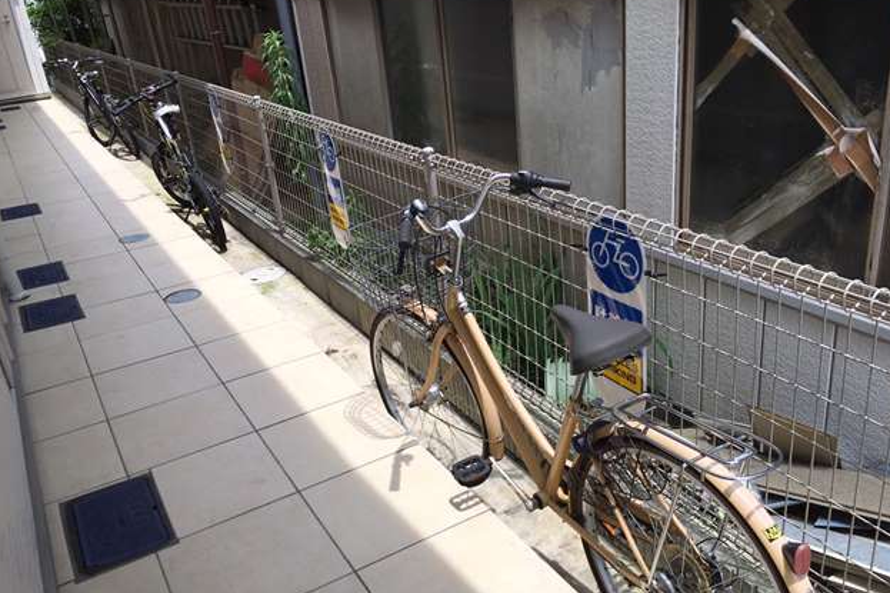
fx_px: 766
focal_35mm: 31
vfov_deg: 42.3
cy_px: 299
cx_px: 444
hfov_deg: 60.3
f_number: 2.2
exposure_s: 1/674
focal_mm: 4.15
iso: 25
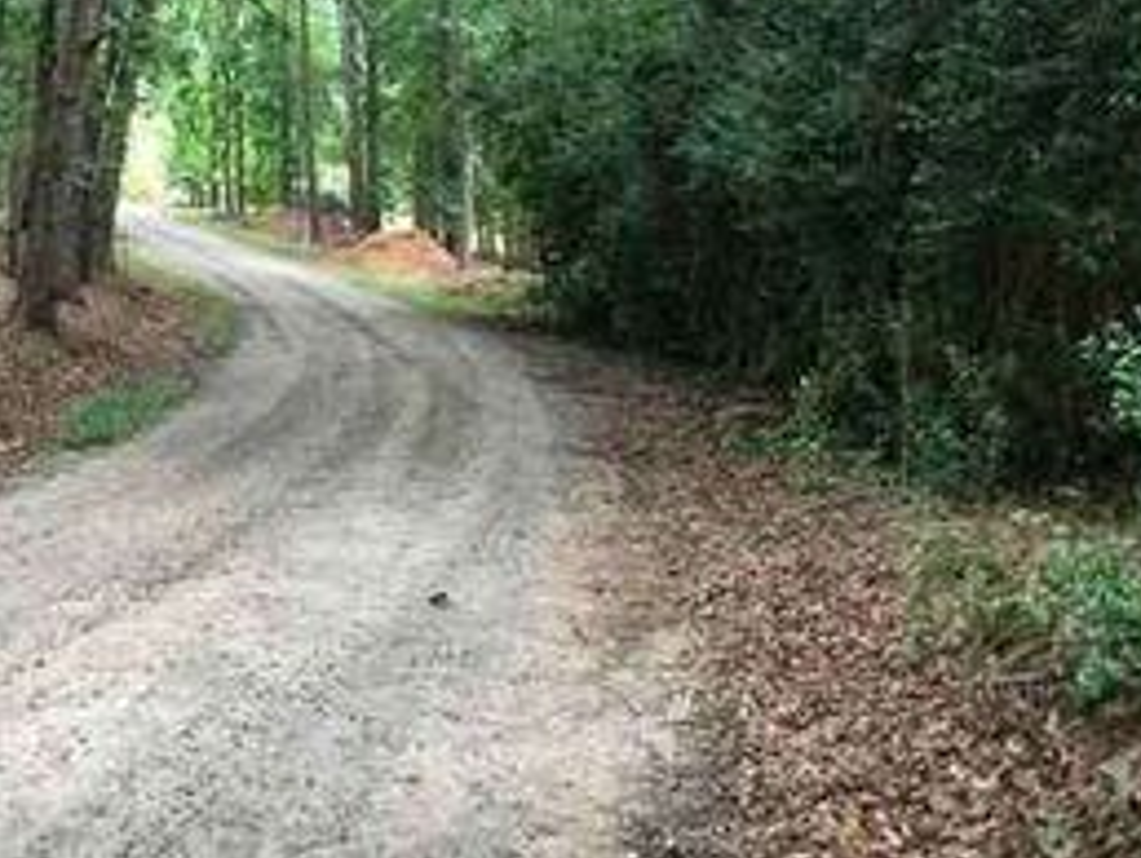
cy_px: 418
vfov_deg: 24.5
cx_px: 456
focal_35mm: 60
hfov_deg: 32.1
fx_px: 1980
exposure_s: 1/30
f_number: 2.4
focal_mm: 3.3
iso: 100
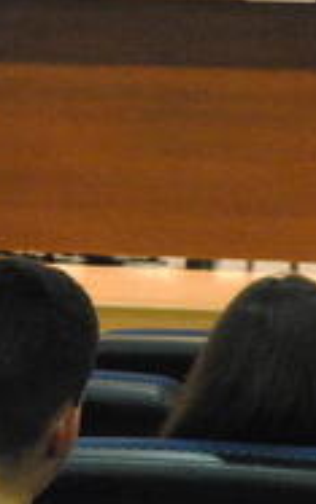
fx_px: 4059
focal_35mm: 295
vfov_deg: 7.1
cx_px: 77
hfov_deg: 4.5
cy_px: 221
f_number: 5.6
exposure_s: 1/25
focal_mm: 55
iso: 1600
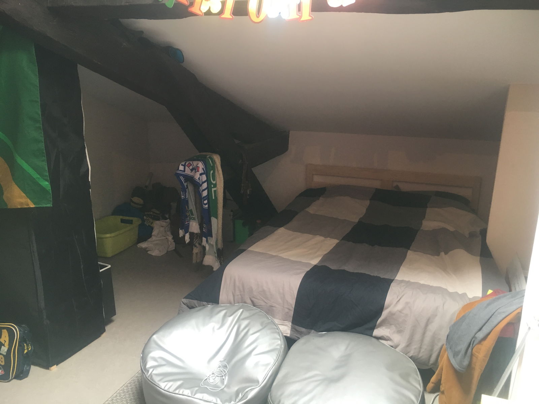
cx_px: 270
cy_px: 202
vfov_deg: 48.2
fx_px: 452
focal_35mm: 29
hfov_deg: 61.7
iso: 125
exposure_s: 1/33
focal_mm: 4.15
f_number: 2.2
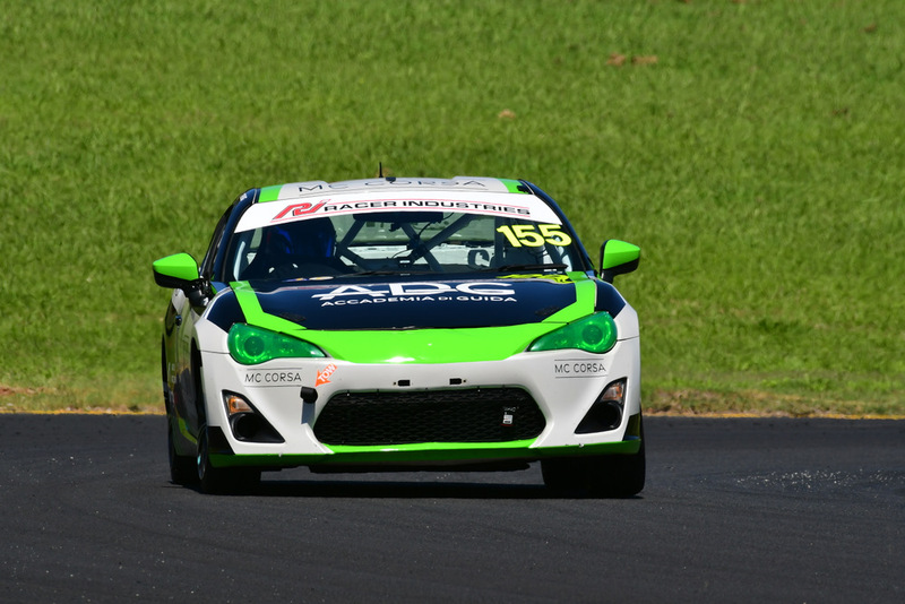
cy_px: 302
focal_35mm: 750
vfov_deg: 1.8
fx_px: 18860
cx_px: 452
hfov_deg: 2.7
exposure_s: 1/640
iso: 320
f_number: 11
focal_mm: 500
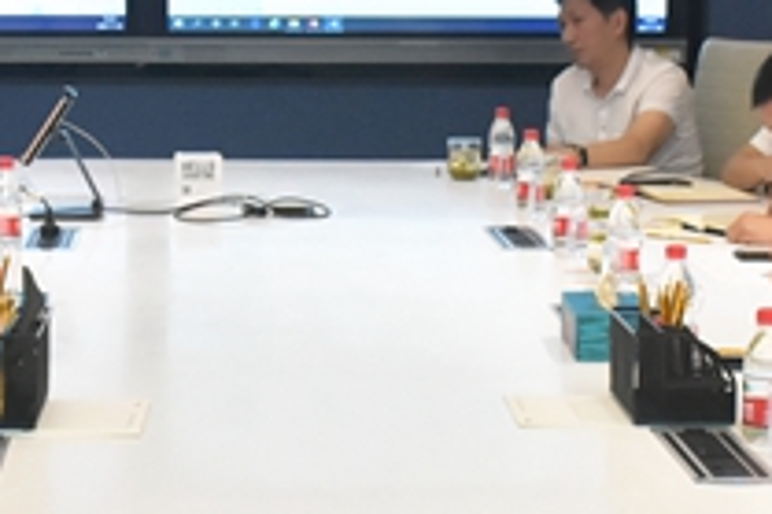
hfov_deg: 17.8
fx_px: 2464
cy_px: 275
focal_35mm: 115
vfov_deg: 11.9
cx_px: 358
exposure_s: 1/320
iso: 1600
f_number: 5
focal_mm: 20
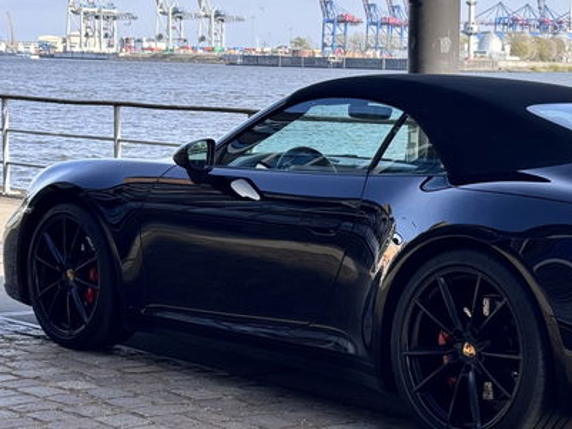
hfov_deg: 21.1
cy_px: 258
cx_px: 454
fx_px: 1521
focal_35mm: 92
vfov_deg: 16.1
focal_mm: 6.76
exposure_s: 1/1263
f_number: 1.78
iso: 64
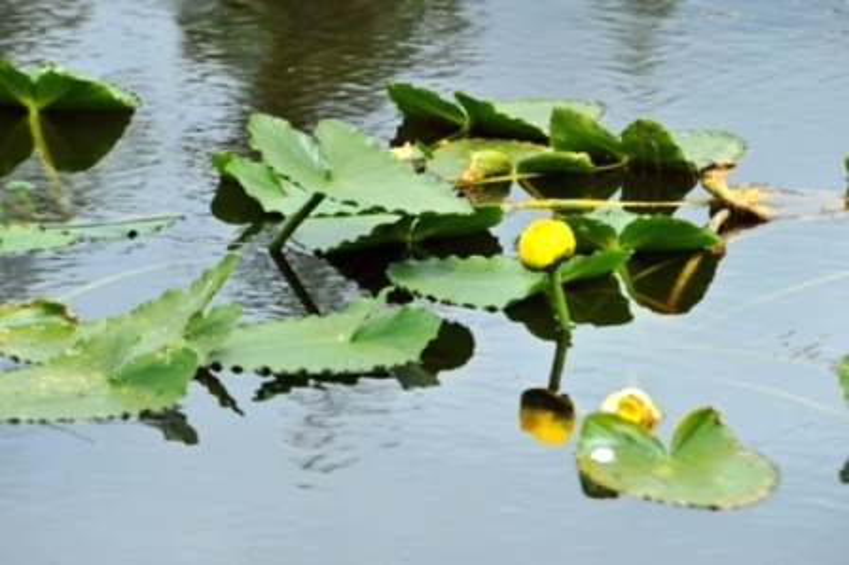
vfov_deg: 4.4
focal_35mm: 310
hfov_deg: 6.7
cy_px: 282
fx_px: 7305
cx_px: 424
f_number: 9
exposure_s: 1/400
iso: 200
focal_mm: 310
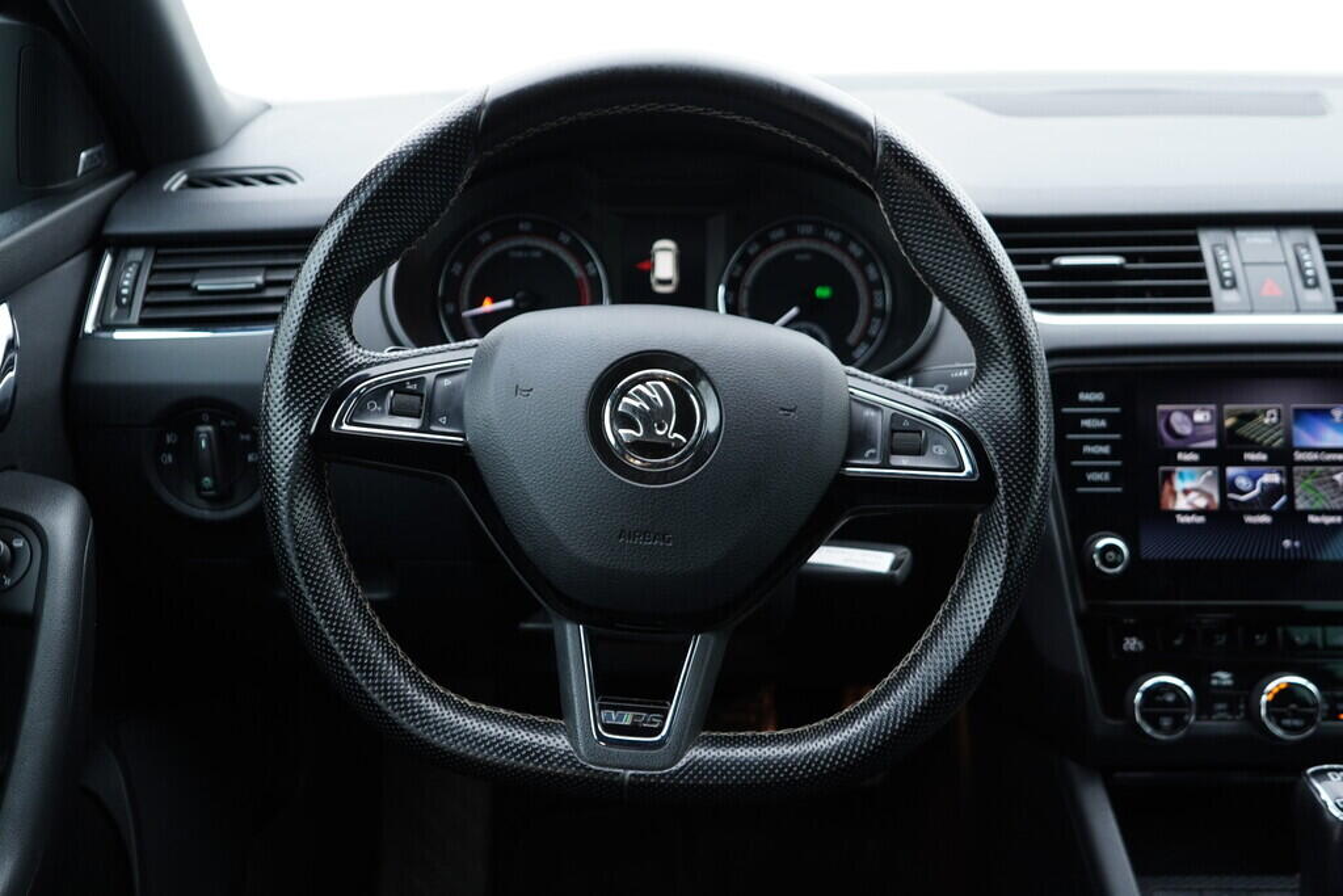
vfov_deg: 36.9
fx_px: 1343
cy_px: 448
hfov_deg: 53.1
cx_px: 672
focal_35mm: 36
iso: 250
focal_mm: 24
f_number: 2.8
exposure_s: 1/40
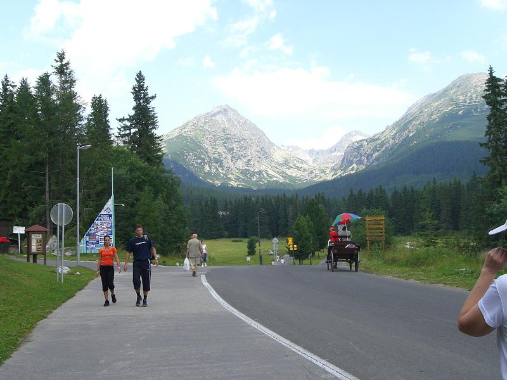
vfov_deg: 37.7
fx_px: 557
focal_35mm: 38
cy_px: 190
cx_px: 254
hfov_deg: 49.0
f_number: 4.4
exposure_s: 1/250
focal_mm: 6.3
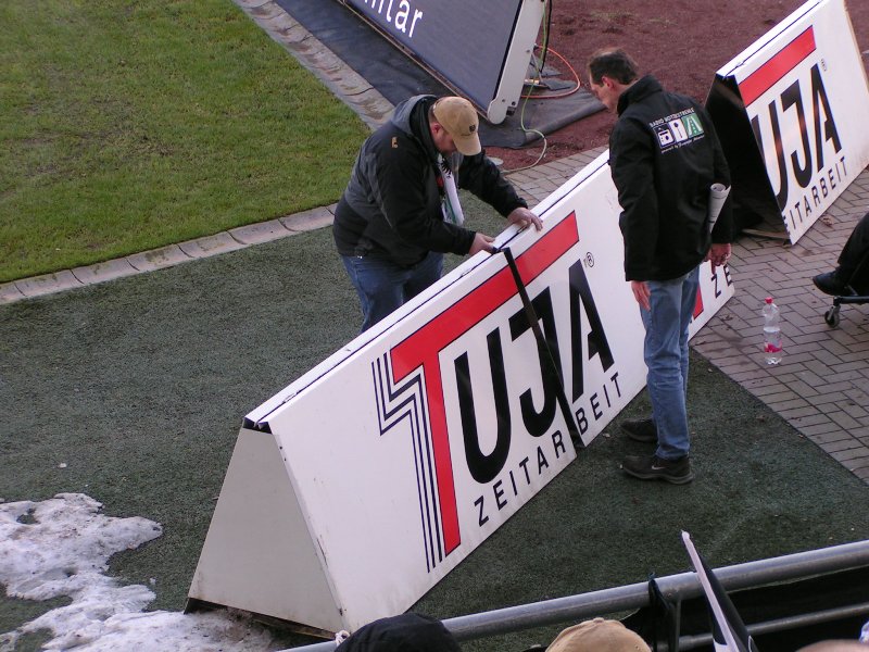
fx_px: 2385
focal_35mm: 95
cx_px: 434
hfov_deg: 20.7
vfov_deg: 15.6
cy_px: 326
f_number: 4
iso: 50
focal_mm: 14.5
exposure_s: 1/100
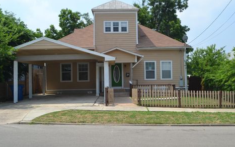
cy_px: 74
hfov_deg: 54.0
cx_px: 122
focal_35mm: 36
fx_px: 231
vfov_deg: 35.3
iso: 100
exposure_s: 1/250
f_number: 8
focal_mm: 22
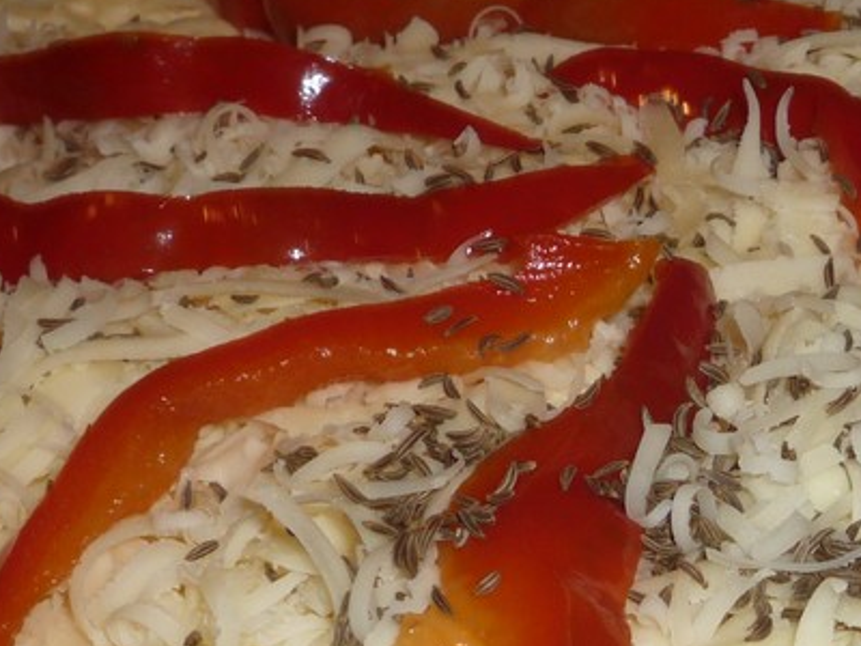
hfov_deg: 18.9
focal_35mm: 102
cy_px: 476
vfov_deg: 14.5
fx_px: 2537
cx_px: 794
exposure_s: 1/30
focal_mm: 6.3
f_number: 4
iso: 100
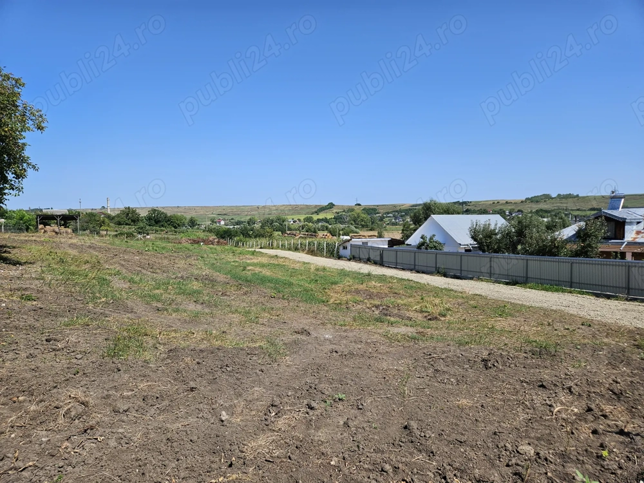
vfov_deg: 58.9
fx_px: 428
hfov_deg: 73.9
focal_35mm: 23
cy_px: 242
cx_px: 322
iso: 25
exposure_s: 1/2397
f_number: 1.8
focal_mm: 5.4
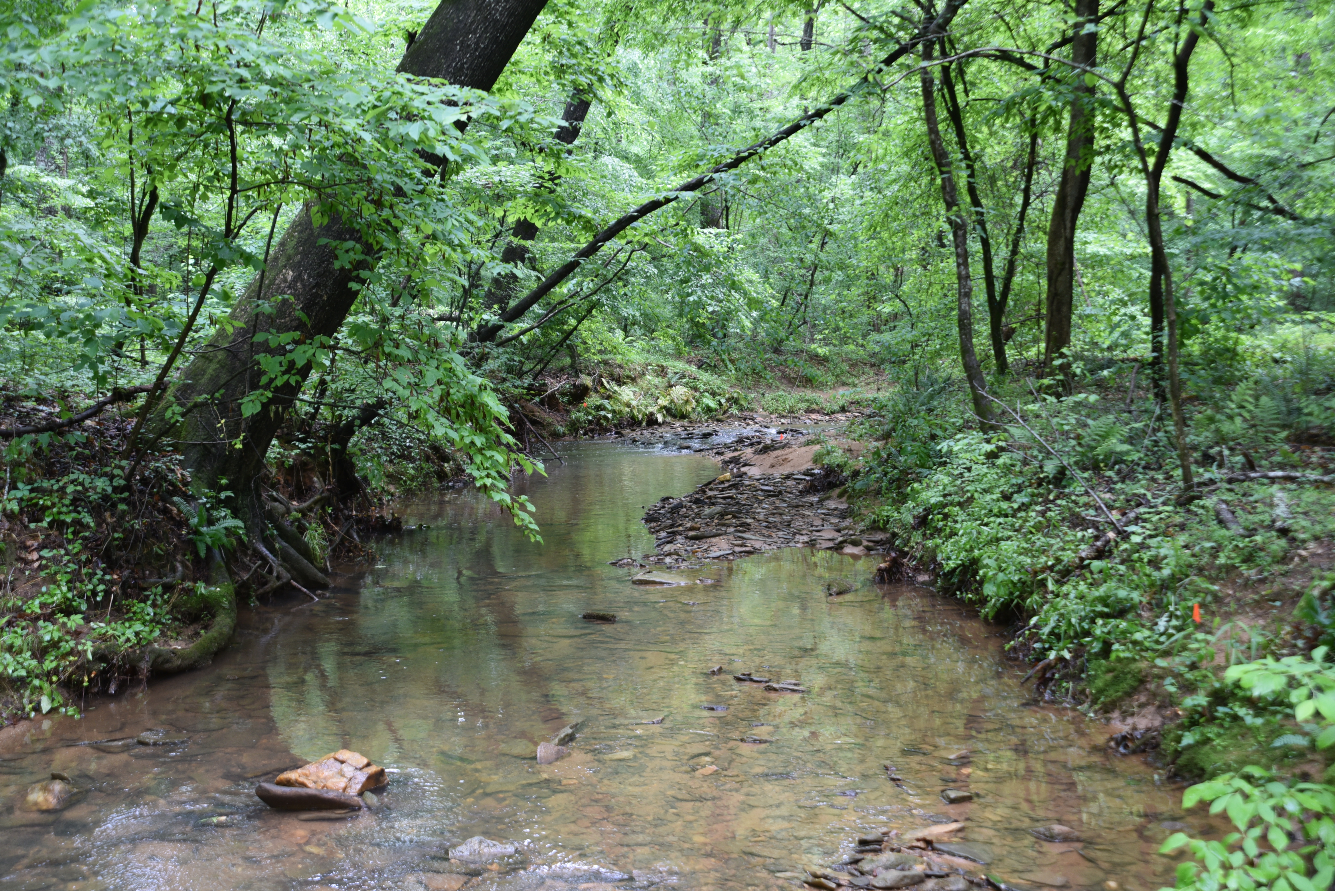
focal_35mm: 38
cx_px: 668
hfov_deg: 50.7
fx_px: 1410
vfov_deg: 35.1
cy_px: 446
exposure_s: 1/60
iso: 450
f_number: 4
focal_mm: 38
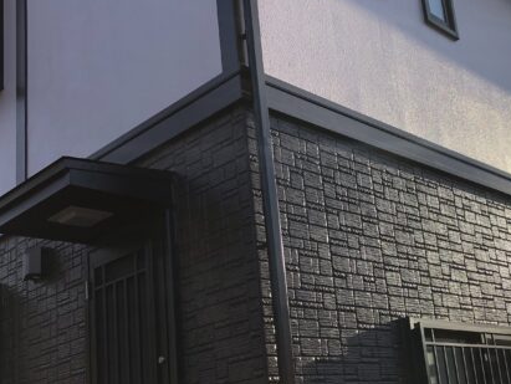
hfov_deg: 38.5
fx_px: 724
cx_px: 338
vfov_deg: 29.6
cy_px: 246
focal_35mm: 49
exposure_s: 1/1412
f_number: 1.8
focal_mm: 3.99
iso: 20
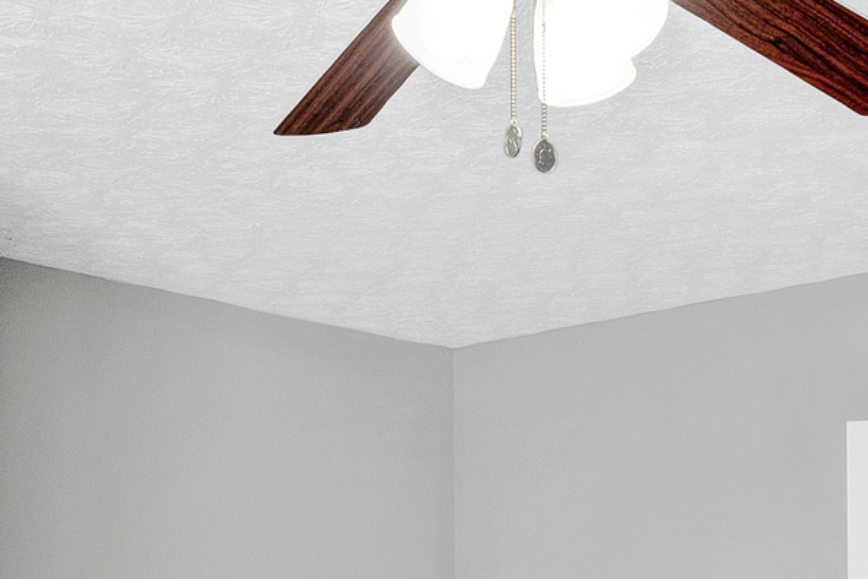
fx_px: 2098
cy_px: 795
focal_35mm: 87
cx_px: 593
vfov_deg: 14.9
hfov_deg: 23.3
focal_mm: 17
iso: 320
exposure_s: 1/5
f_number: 8
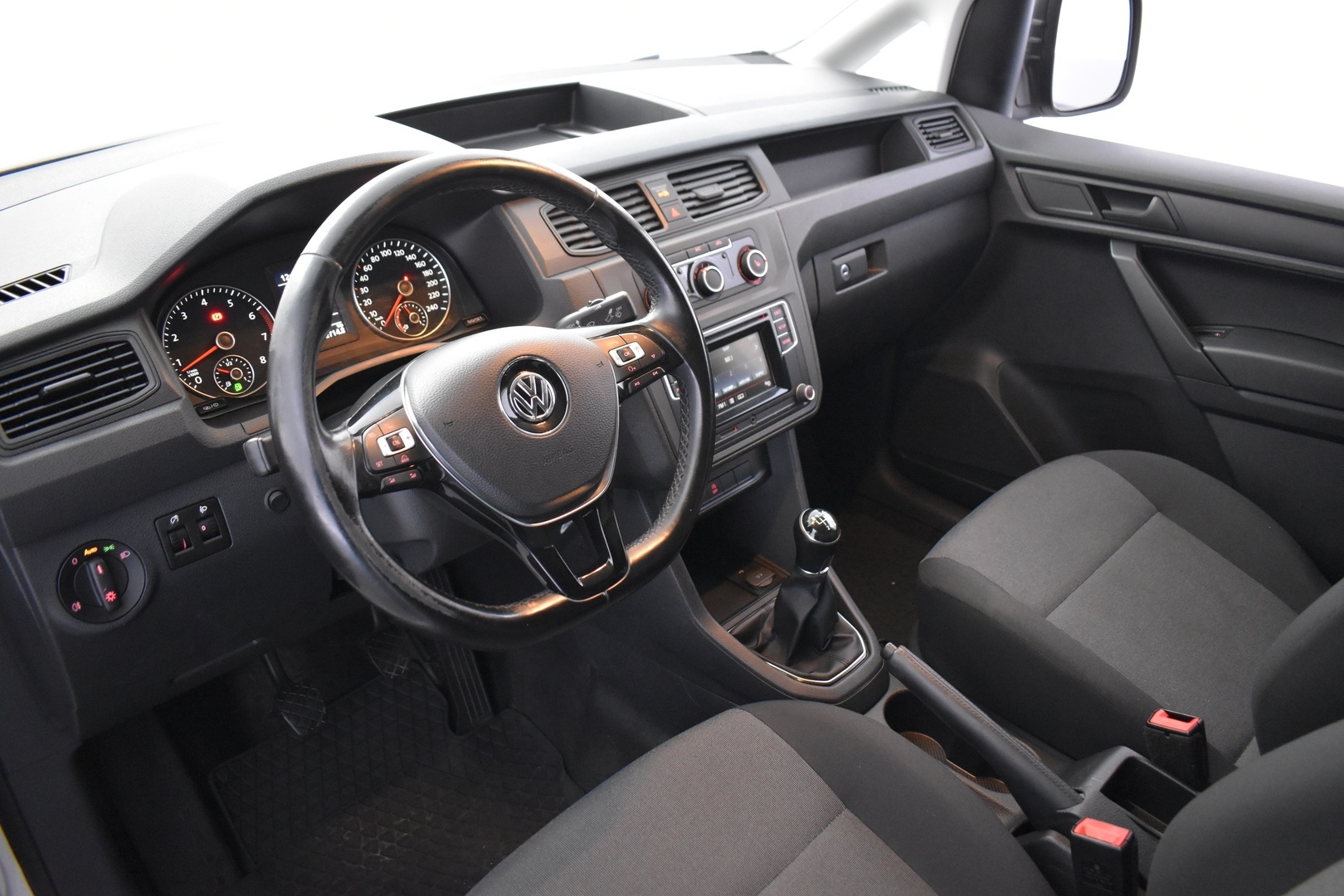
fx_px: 1008
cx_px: 672
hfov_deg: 67.4
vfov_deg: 47.9
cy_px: 448
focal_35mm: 27
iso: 3200
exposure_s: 1/20
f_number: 3.5
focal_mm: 18
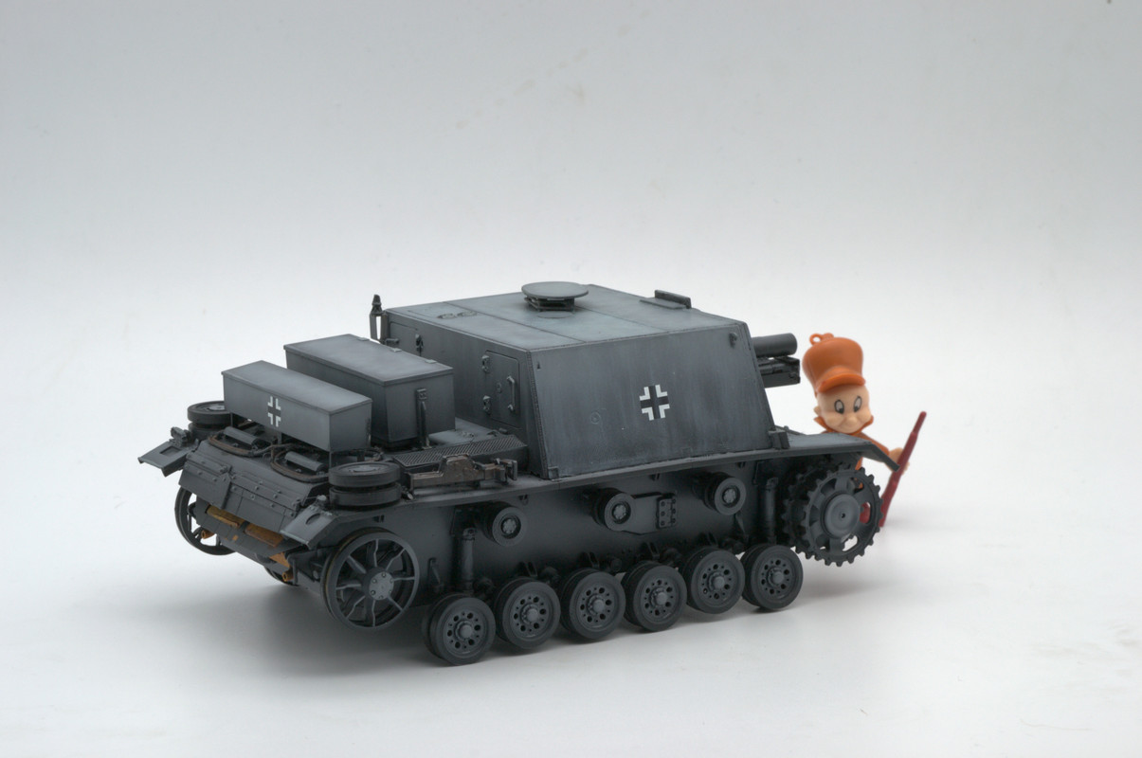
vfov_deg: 18.1
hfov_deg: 27.0
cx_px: 571
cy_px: 379
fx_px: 2376
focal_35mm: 75
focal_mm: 50
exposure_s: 1/15
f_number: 13
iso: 100
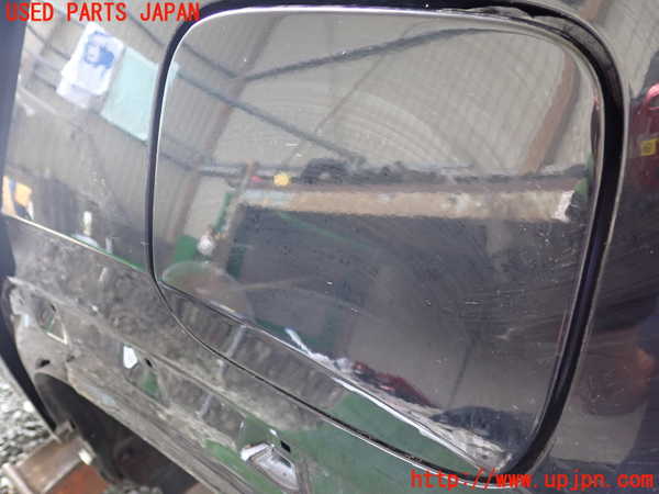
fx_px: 571
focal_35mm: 30
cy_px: 247
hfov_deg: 60.0
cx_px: 330
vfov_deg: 46.8
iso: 250
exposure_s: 1/30
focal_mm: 5.4
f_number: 2.3
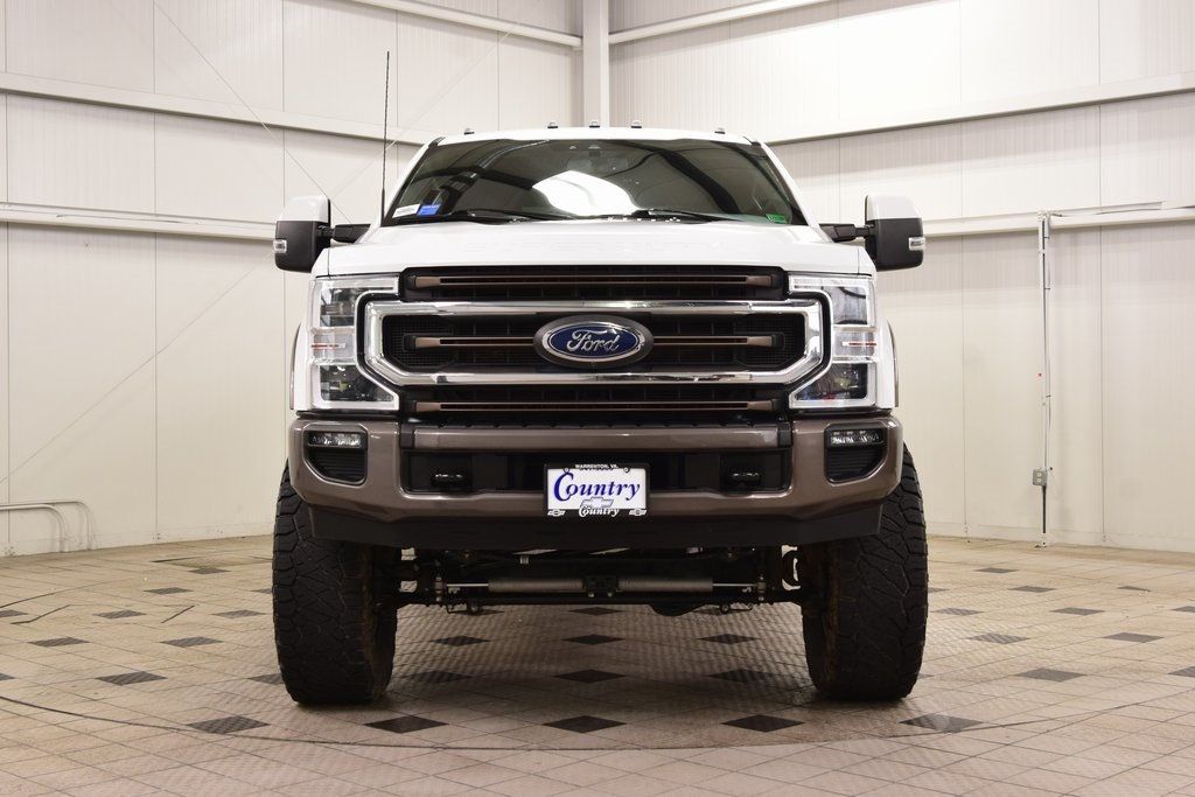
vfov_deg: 26.5
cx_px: 598
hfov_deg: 38.9
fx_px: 1693
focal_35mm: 51
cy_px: 398
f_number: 7.1
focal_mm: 34
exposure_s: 1/30
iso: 720
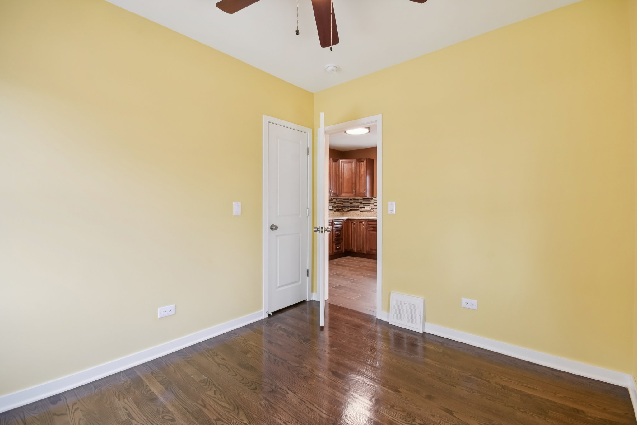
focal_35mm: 15
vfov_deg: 77.3
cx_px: 318
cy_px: 212
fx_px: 265
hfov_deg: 100.4
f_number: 8
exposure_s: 1/13
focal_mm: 10
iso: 400
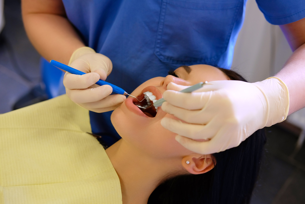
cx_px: 152
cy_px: 102
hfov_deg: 37.5
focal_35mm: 53
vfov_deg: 25.5
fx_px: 449
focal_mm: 35
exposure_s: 1/125
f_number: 2.8
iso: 400
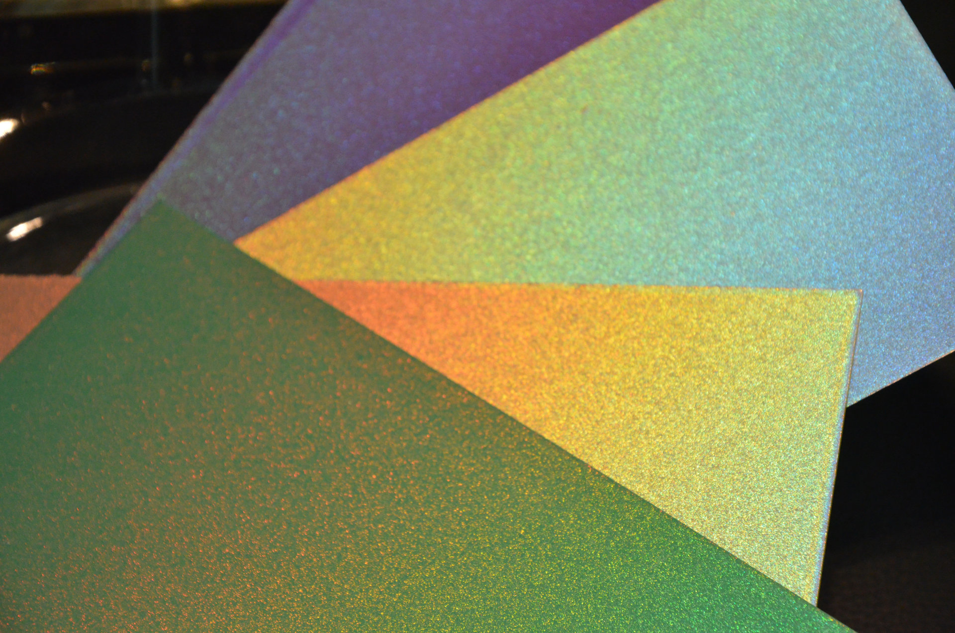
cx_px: 478
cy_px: 316
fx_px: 4170
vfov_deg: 8.7
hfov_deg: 13.1
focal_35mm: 158
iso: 3200
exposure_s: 1/320
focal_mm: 105
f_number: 9
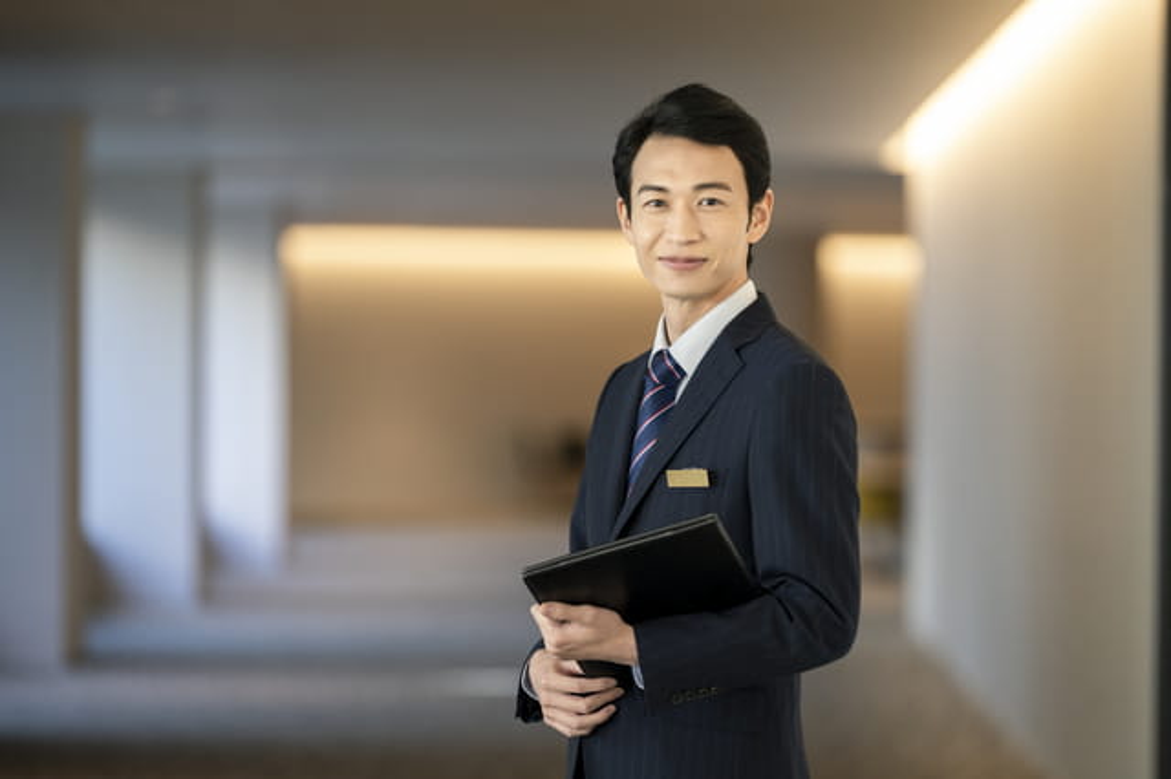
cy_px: 390
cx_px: 586
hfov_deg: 13.3
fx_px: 5006
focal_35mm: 154
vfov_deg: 8.9
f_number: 2.8
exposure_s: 1/200
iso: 400
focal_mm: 154
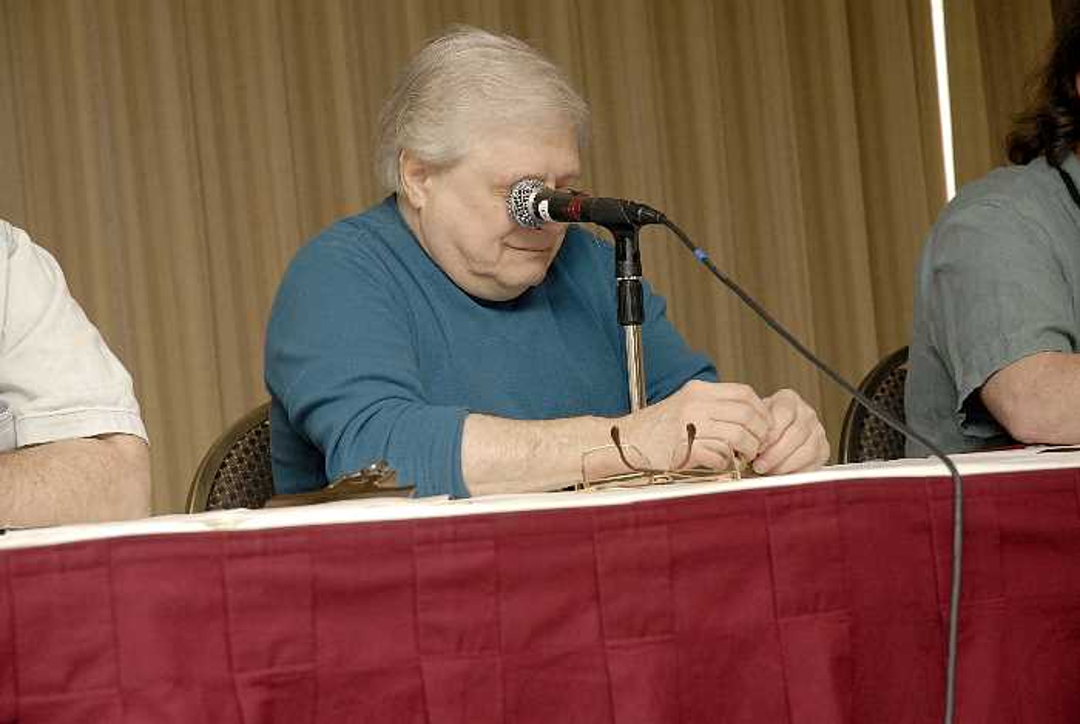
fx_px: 3155
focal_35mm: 105
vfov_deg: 13.1
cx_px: 540
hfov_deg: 19.4
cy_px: 362
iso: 400
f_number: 5.6
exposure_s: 1/60
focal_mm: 70
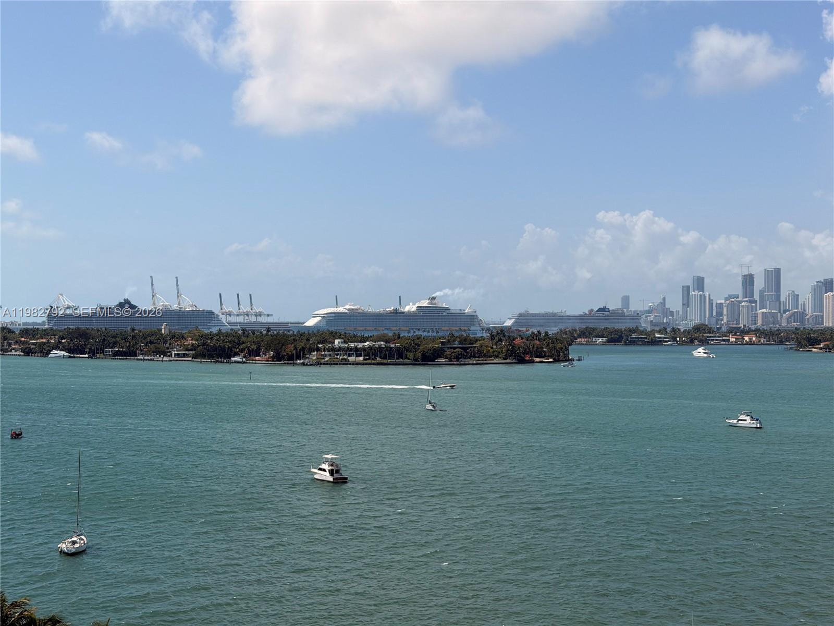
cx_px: 417
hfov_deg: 39.7
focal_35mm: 48
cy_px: 313
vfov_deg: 30.3
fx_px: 1156
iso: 80
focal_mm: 6.76
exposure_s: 1/11364
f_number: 1.78
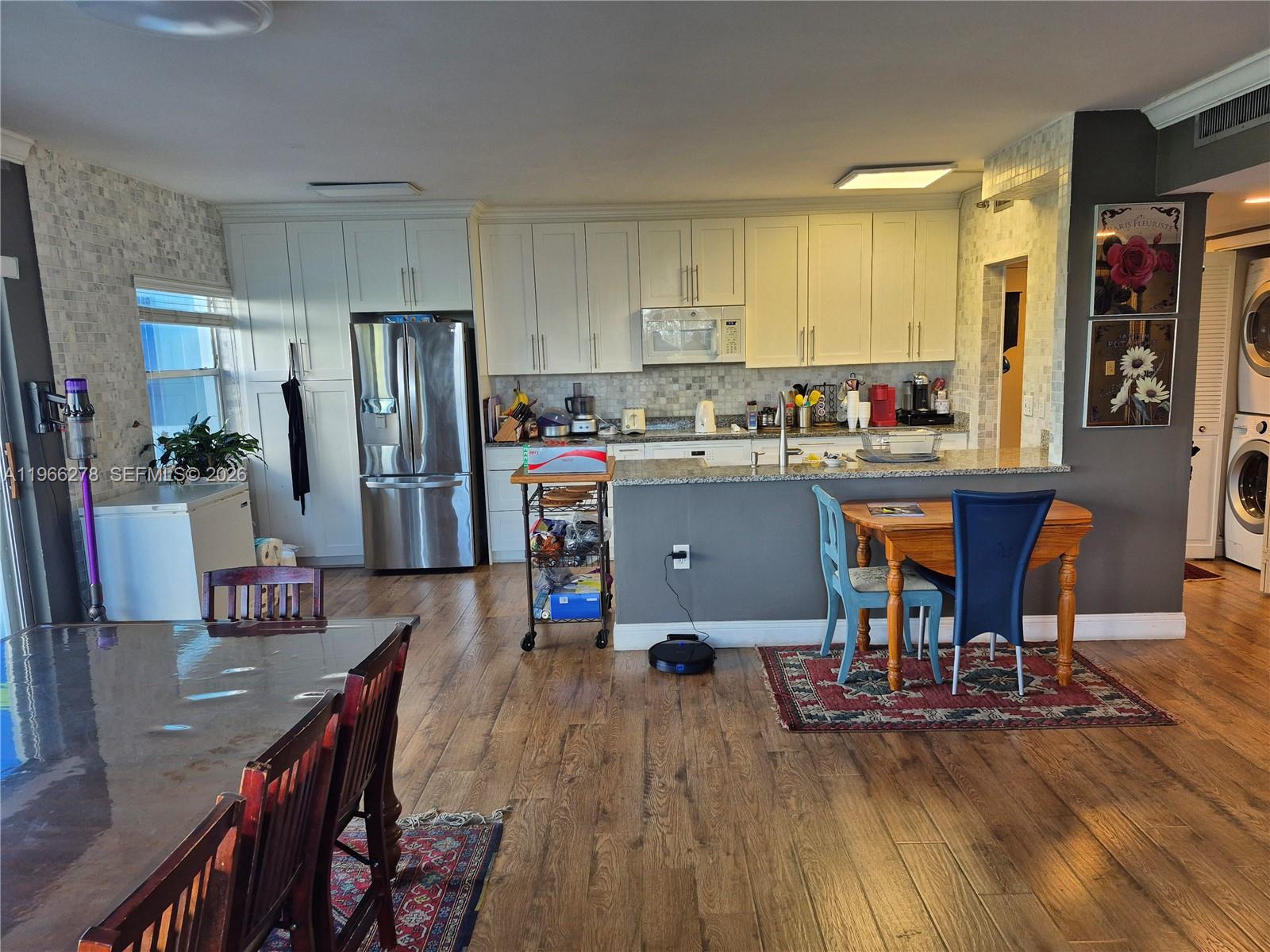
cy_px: 476
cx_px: 635
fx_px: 844
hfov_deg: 73.9
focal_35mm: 23
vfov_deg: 58.9
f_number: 1.8
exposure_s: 1/120
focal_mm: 5.4
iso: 125
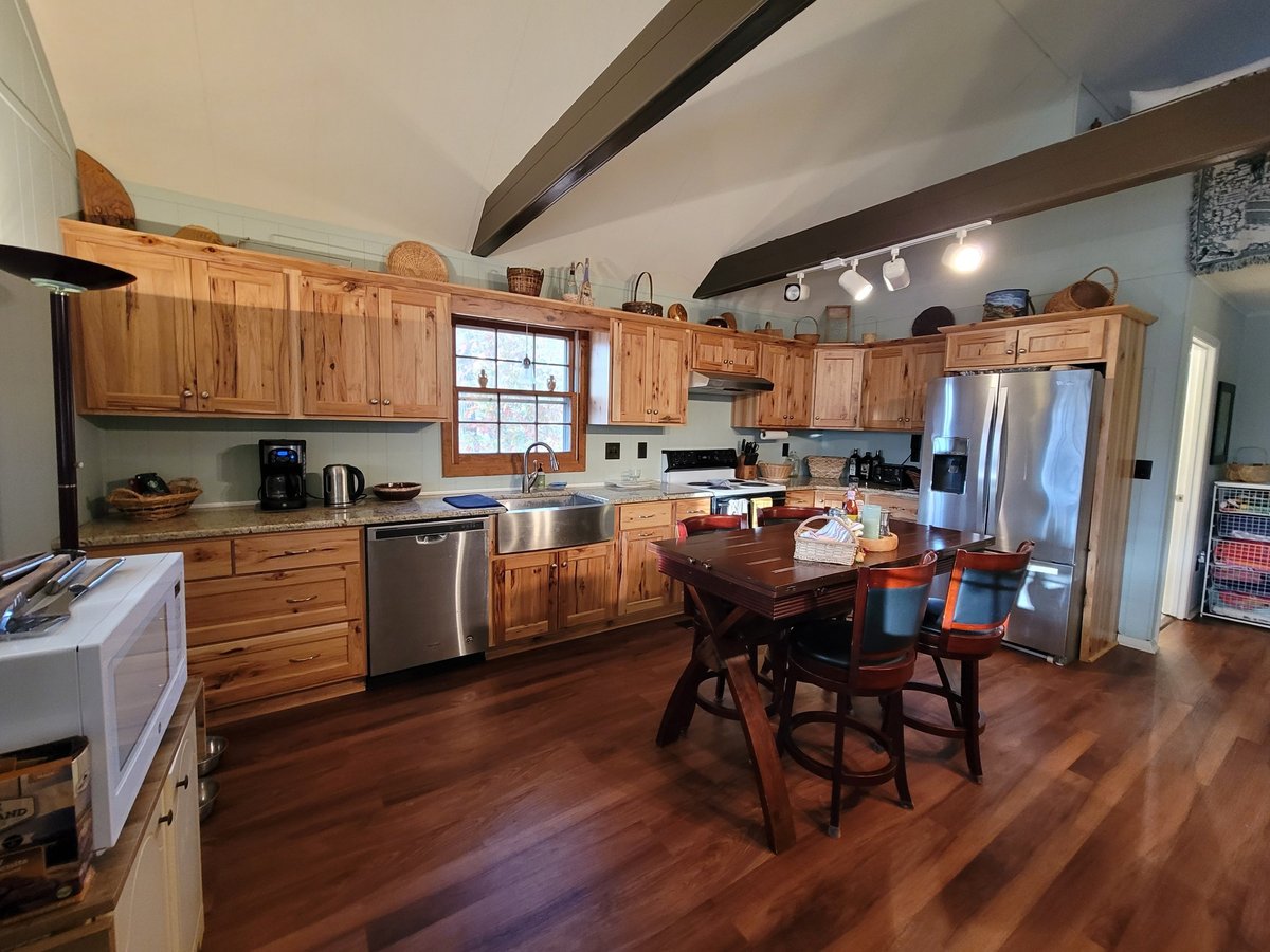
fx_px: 477
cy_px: 476
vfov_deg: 89.9
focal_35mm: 13
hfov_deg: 106.2
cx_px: 635
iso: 400
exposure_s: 1/30
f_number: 2.2
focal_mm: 2.2
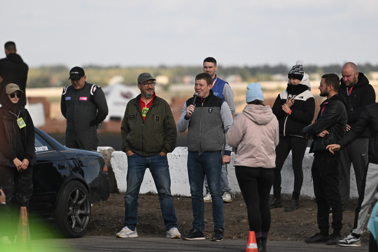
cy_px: 126
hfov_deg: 6.9
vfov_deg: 4.6
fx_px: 3149
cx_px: 189
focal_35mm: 300
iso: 2200
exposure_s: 1/32000
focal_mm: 200
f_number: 2.8
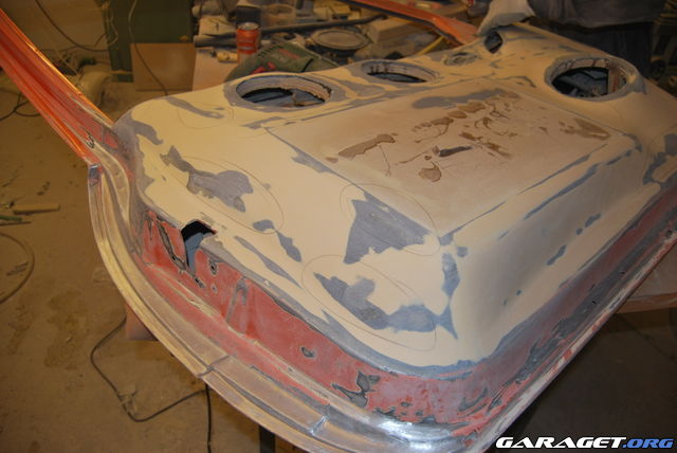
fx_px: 508
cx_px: 338
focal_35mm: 27
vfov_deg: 48.0
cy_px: 226
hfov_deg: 67.3
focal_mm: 18
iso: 200
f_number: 3.5
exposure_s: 1/60
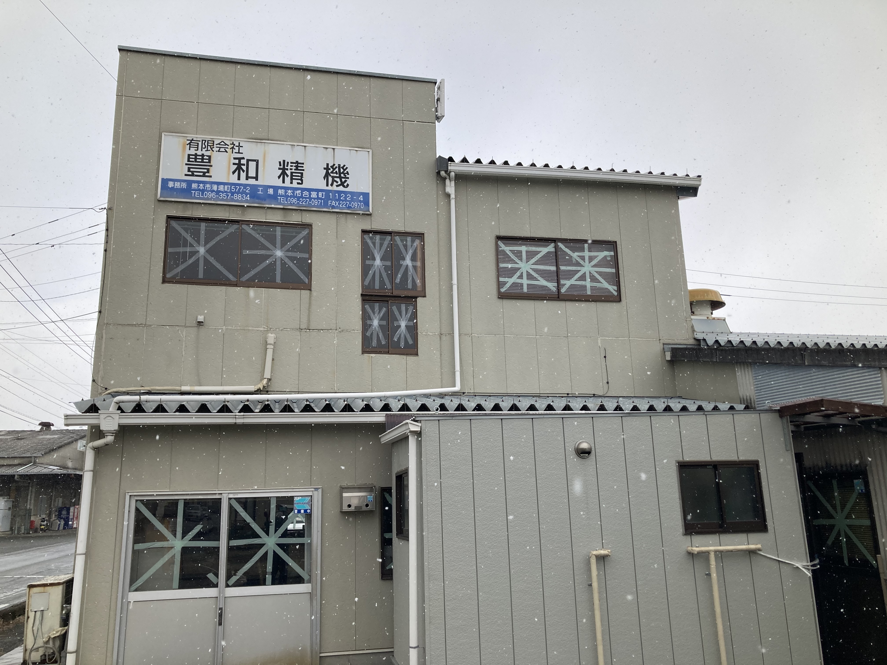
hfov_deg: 63.4
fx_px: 717
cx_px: 444
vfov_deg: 49.7
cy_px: 332
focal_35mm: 28
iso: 20
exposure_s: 1/540
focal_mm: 3.99
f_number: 1.8
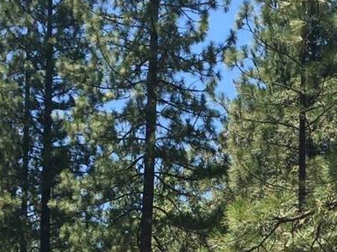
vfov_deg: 15.1
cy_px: 293
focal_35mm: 95
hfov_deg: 20.2
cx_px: 309
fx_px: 925
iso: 25
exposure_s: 1/810
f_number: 2.2
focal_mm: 4.15
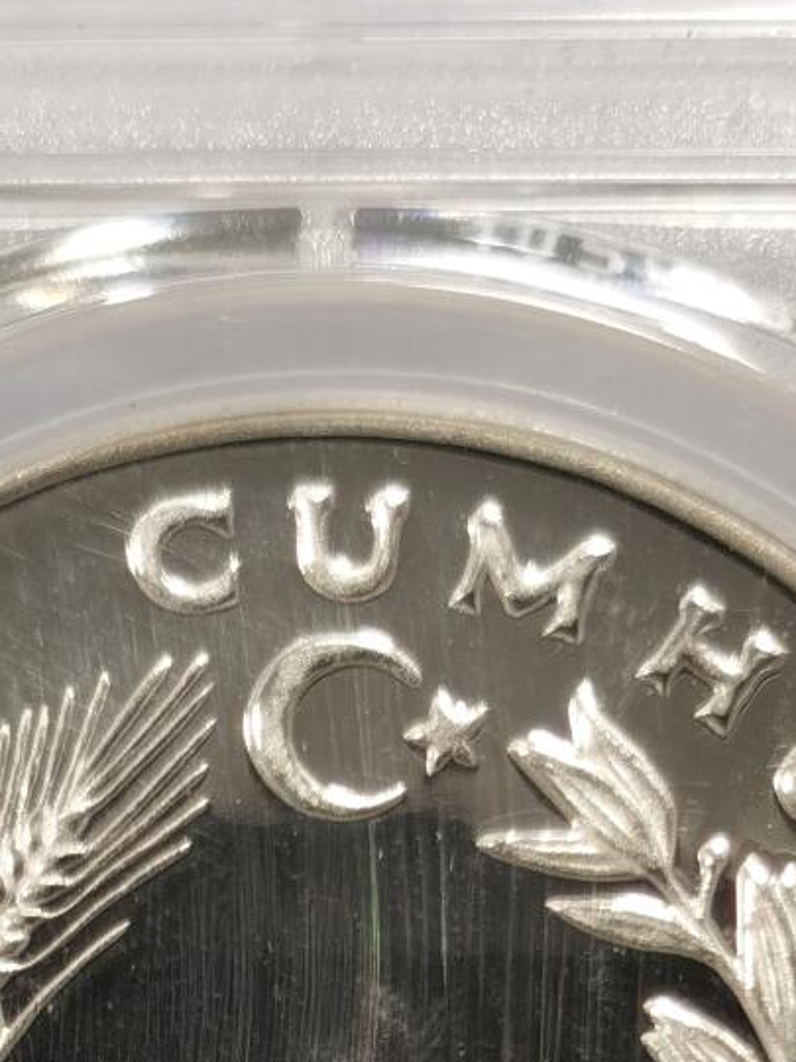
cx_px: 318
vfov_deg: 10.5
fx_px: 5519
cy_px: 1713
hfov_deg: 8.2
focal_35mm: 180
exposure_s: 1/100
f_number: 16
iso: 80
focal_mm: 5.56
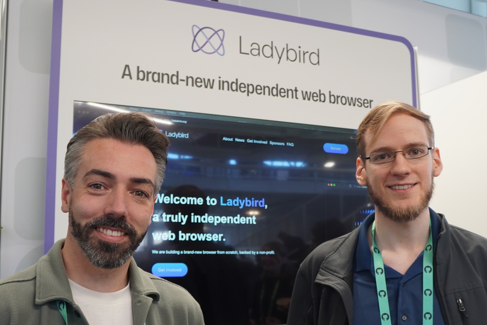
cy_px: 190
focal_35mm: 43
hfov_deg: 45.8
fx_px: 577
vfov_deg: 31.3
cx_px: 247
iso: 320
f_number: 4
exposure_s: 1/40
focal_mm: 21
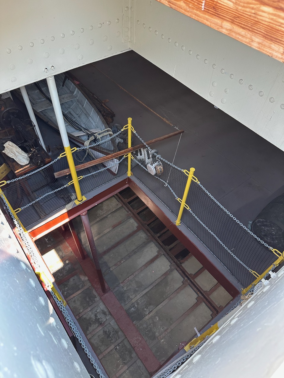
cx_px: 142
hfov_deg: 56.8
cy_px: 189
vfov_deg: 71.6
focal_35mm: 24
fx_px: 263
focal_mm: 6.86
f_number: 1.78
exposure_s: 1/141
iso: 80
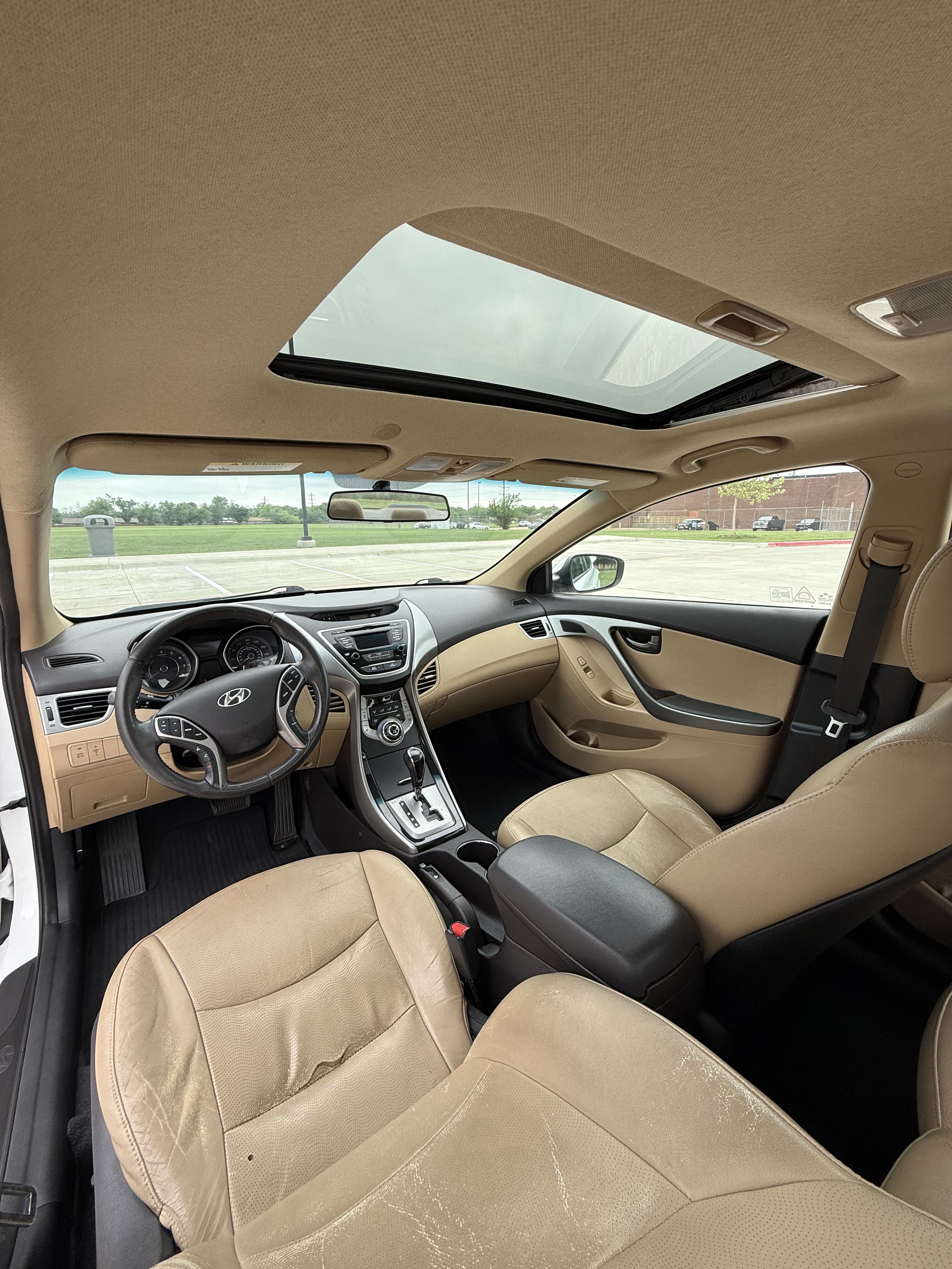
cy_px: 634
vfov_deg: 102.1
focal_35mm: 14
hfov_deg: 85.7
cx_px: 476
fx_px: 513
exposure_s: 1/244
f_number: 2.2
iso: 50
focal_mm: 2.22
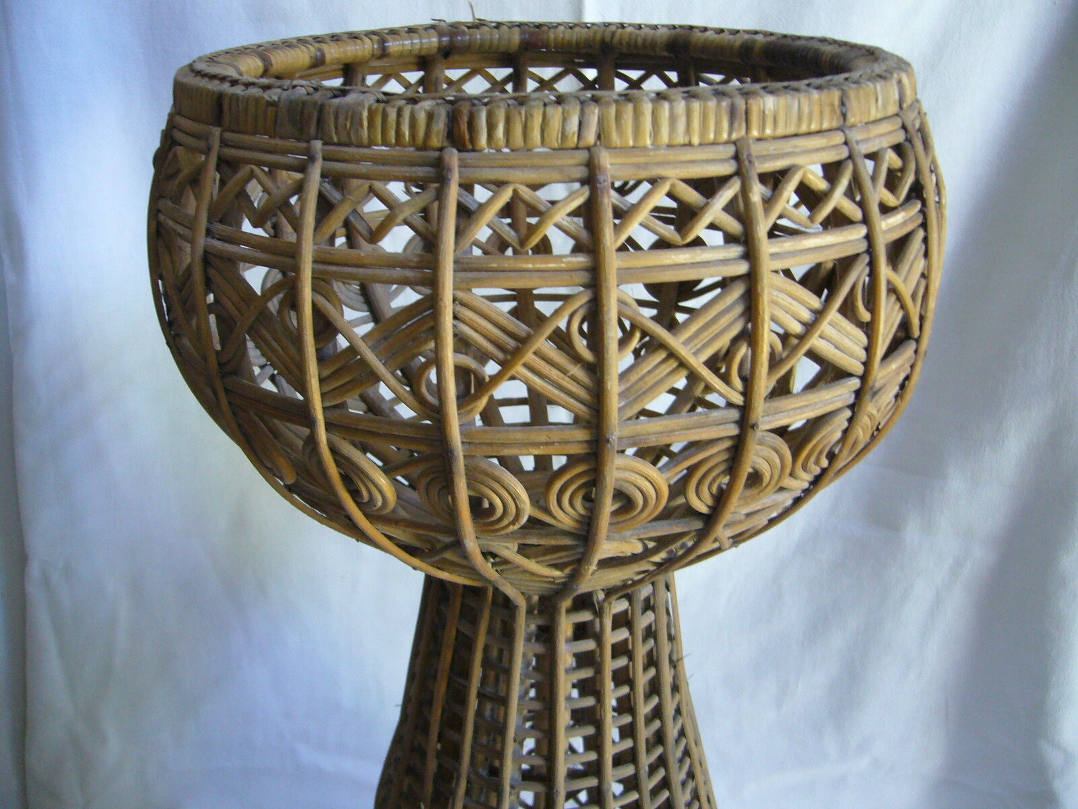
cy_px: 404
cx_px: 539
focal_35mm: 35
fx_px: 1090
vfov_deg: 40.7
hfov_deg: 52.6
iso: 200
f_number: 2.8
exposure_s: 1/15
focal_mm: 5.8
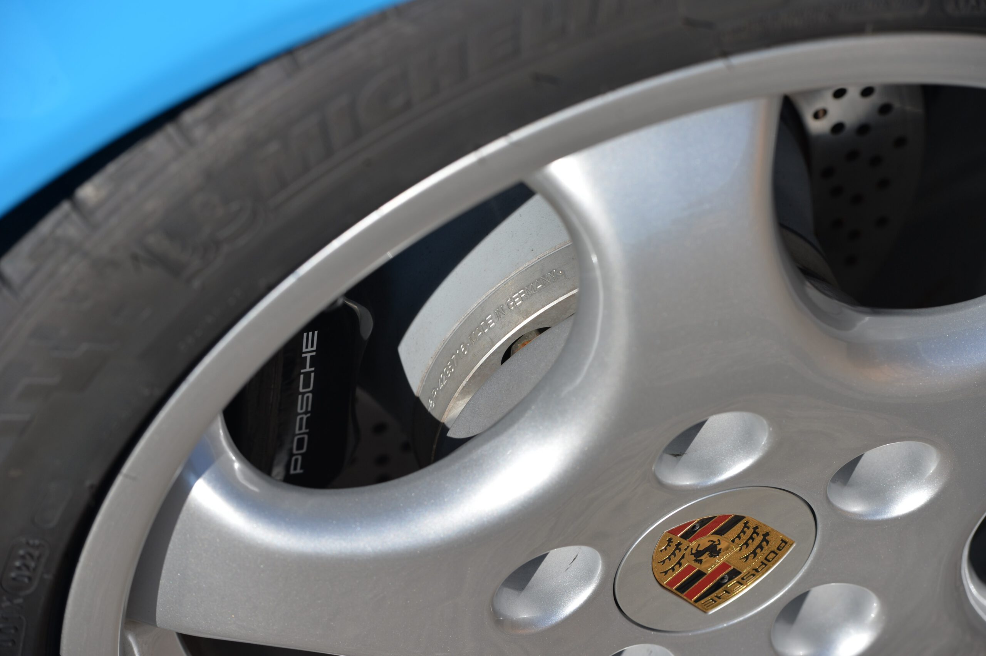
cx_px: 493
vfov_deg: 8.8
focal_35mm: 155
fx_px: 4243
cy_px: 328
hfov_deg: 13.3
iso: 100
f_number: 6.3
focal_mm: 155
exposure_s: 1/500
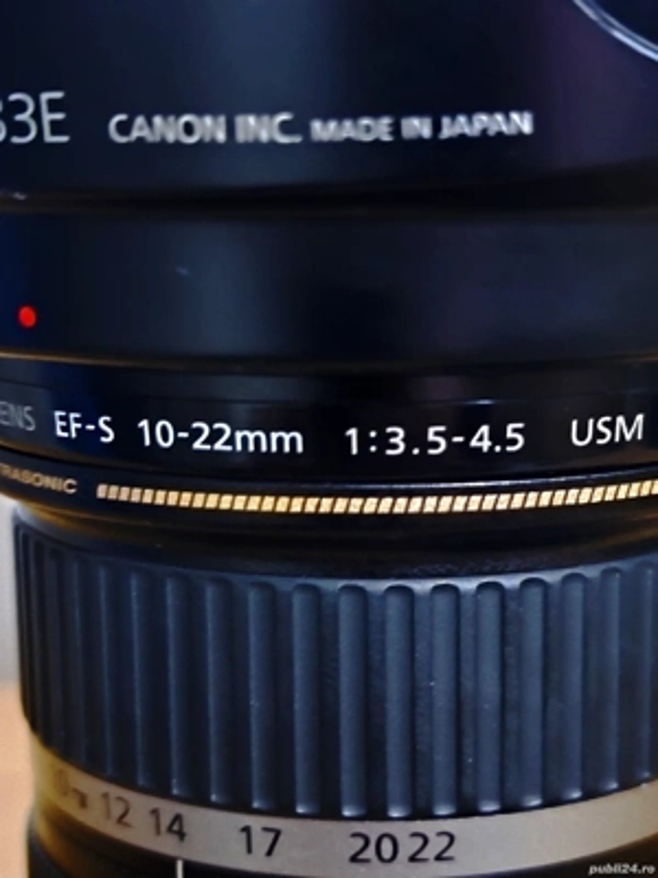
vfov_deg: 31.2
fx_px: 1571
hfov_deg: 23.7
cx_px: 329
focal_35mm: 62
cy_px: 439
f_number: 1.65
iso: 5000
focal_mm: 6.18
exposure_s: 1/14.3
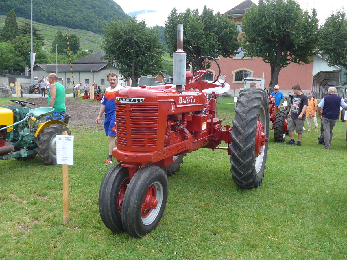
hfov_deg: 54.0
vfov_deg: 41.8
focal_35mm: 34
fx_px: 341
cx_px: 174
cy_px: 130
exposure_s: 1/250
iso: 80
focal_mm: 7
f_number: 2.8
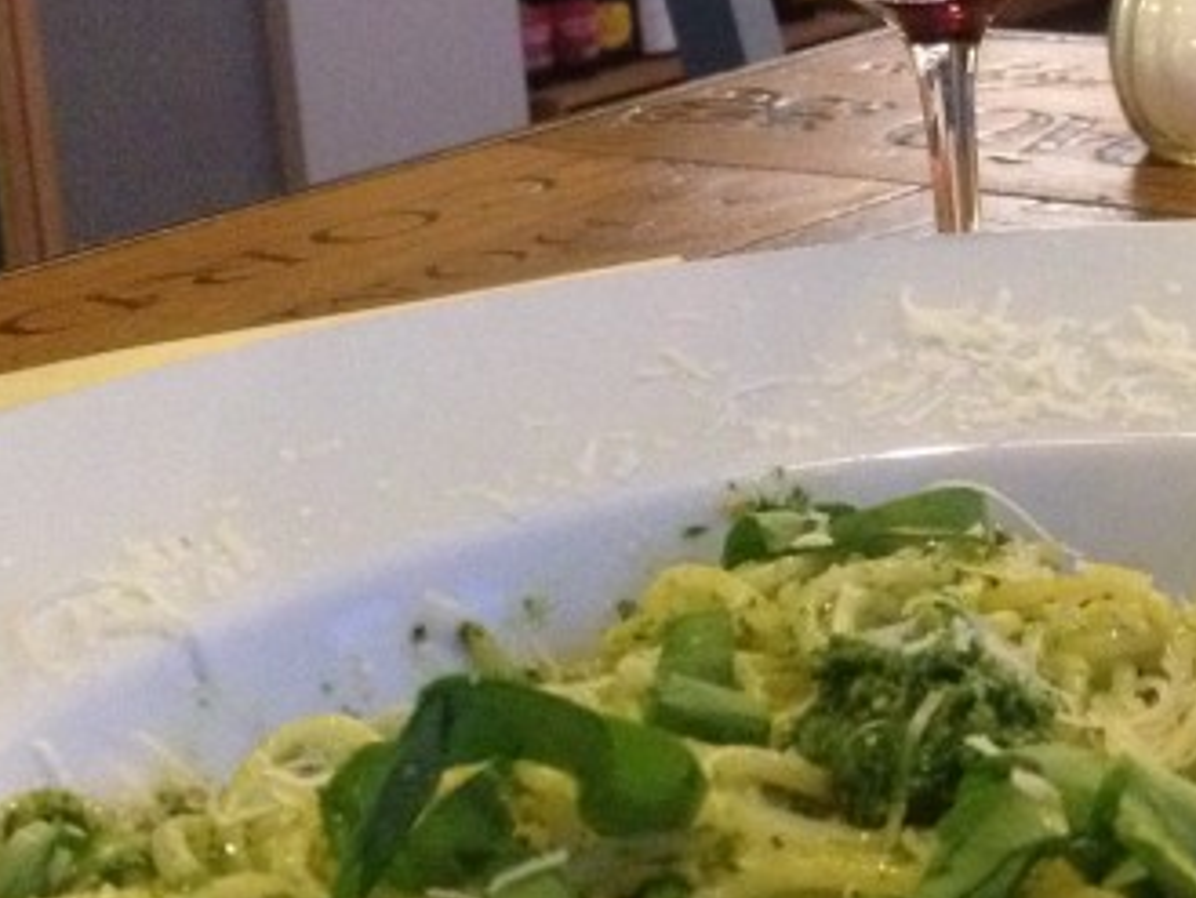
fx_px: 3767
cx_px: 1036
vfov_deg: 13.4
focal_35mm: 109
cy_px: -11
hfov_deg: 17.8
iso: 640
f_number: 2.4
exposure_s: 1/15
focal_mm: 4.28
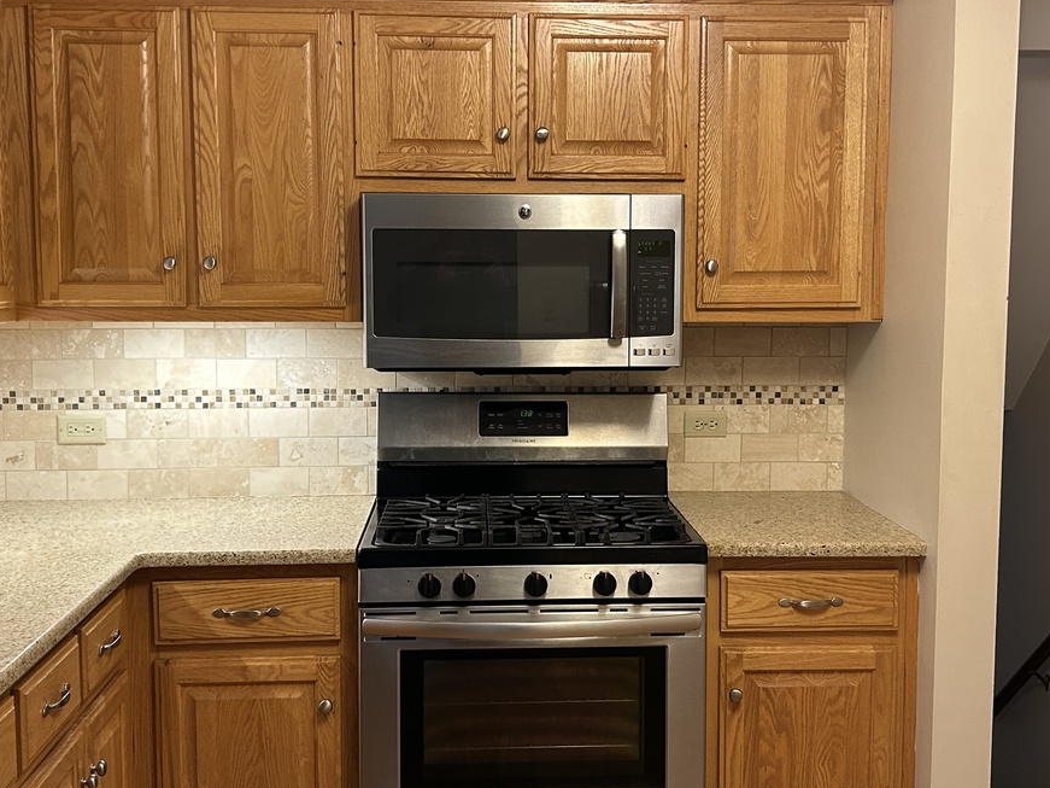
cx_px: 541
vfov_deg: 33.6
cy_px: 402
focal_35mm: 43
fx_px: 1304
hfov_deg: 43.9
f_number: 1.5
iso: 200
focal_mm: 5.7
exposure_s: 1/60
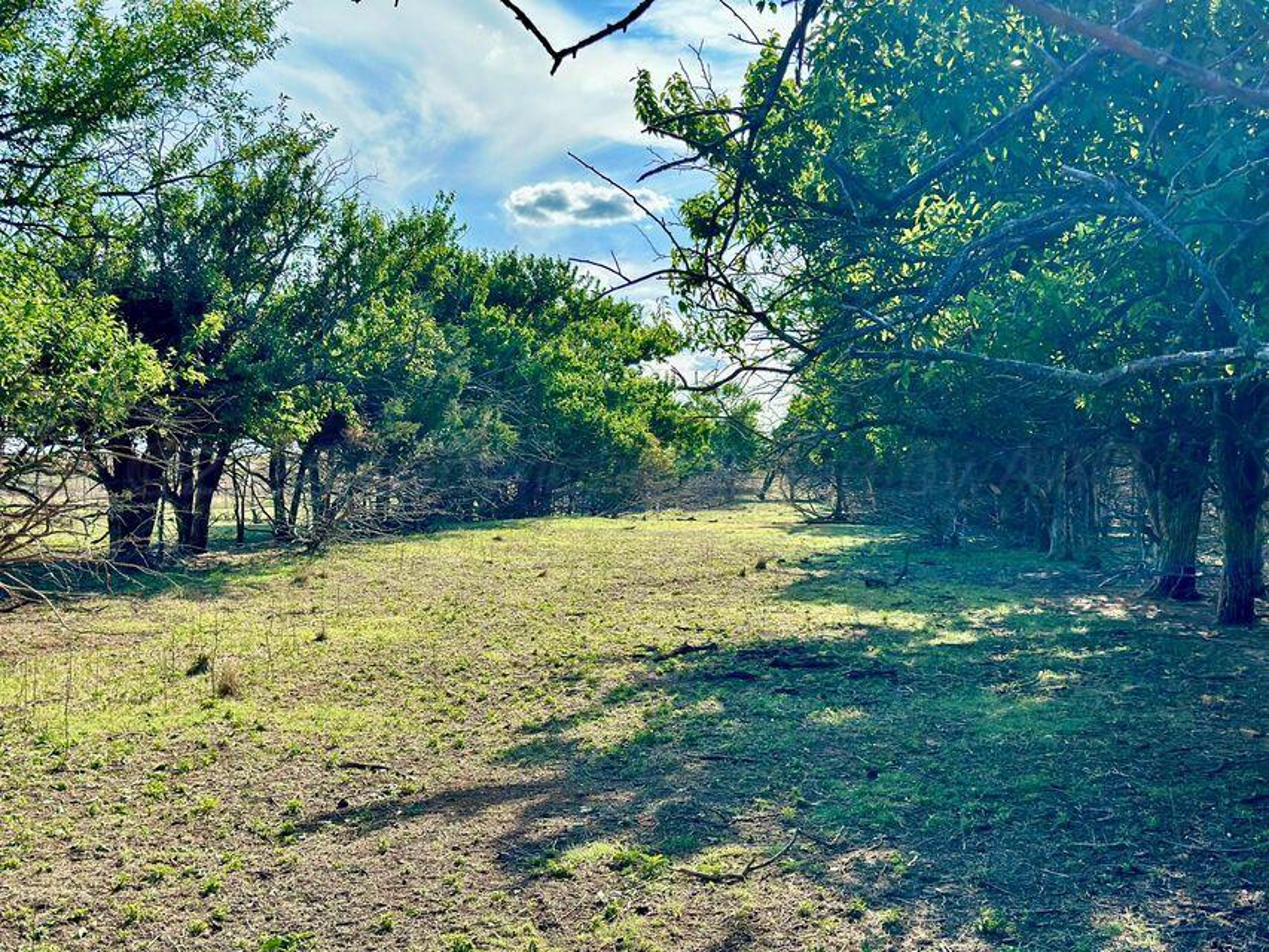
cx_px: 634
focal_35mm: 48
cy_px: 476
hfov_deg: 39.7
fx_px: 1760
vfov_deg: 30.3
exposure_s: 1/3597
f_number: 1.78
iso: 100
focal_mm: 6.86
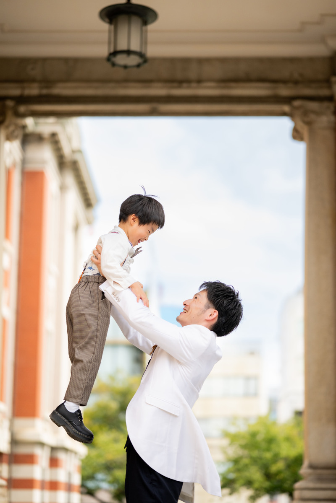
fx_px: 1190
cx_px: 168
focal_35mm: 85
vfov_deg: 23.9
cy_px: 252
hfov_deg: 16.1
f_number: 1.8
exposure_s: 1/8000
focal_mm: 85
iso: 640
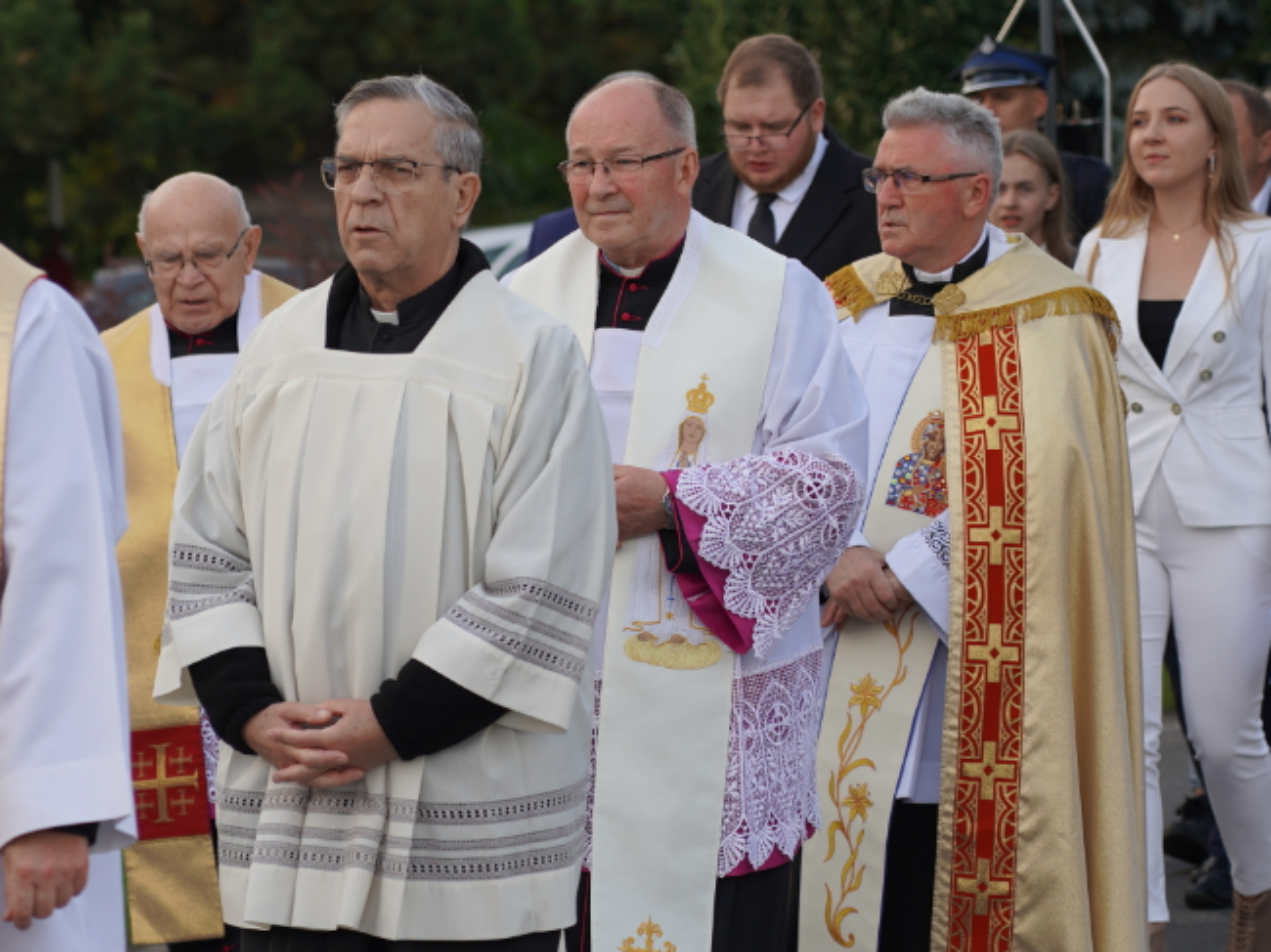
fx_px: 7414
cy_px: 597
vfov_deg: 7.3
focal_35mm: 202
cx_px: 137
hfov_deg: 9.8
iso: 100
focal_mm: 105
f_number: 4
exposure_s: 1/160
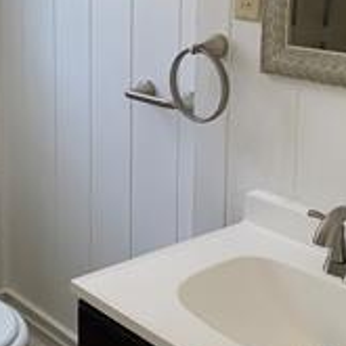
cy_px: 75
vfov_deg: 25.3
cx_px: 96
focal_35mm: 67
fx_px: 758
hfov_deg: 25.5
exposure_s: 1/113
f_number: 1.8
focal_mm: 4.25
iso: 100
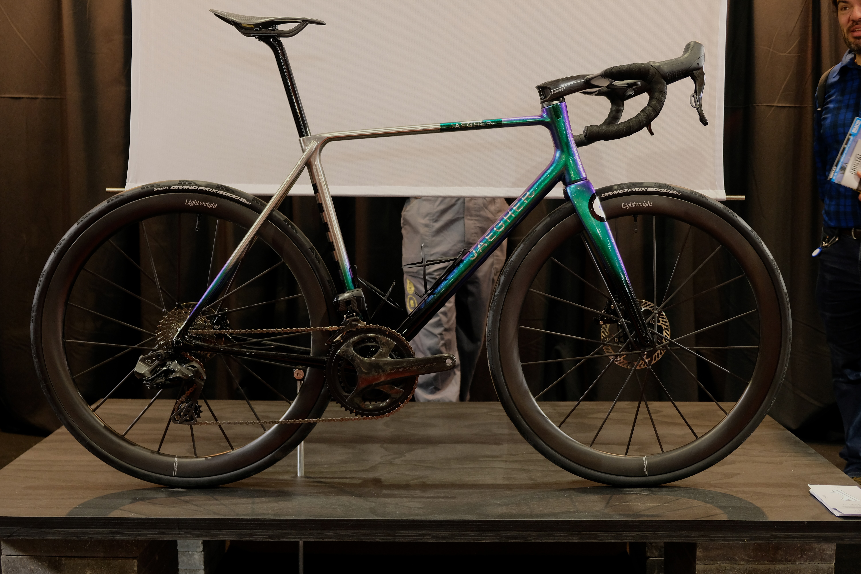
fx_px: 957
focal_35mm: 40
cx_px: 430
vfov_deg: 33.4
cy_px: 287
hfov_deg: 48.5
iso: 800
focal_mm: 26.5
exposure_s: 1/17
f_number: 3.2
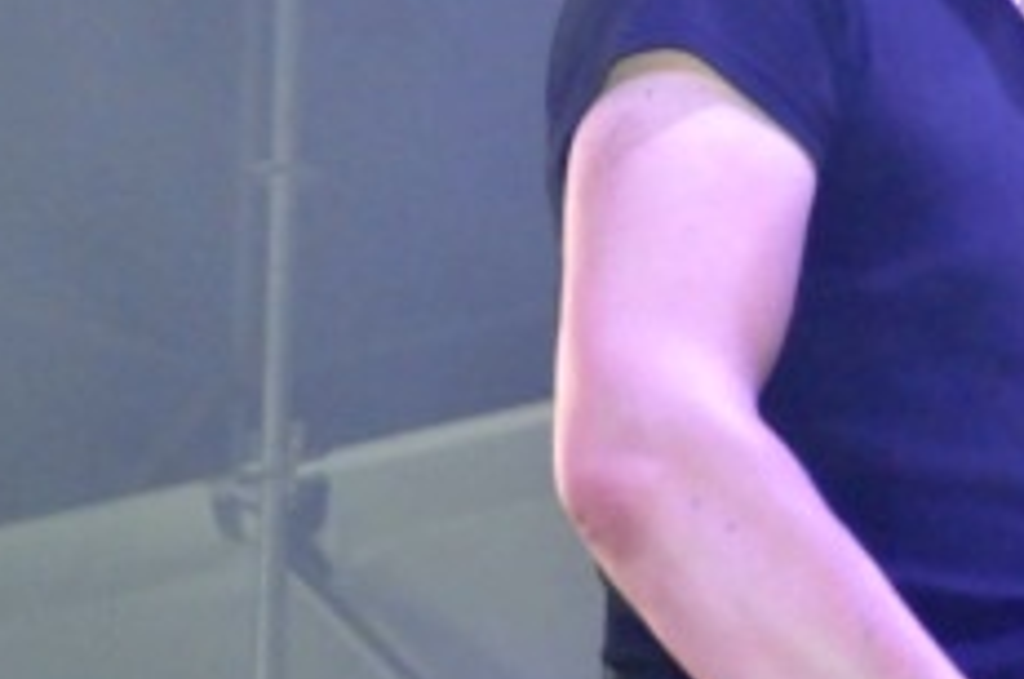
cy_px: 486
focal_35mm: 270
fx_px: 7664
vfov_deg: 5.1
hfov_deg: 7.6
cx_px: 1113
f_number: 5
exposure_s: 1/60
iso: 3200
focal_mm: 52
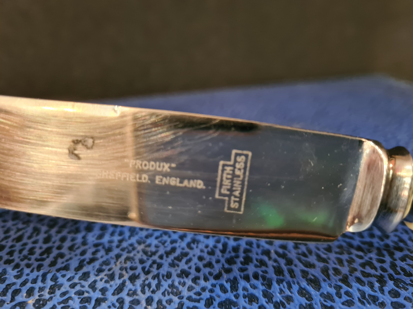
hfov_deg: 67.3
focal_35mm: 26
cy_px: 154
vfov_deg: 53.1
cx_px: 206
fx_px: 310
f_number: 1.8
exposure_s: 1/20
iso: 400
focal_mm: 5.4
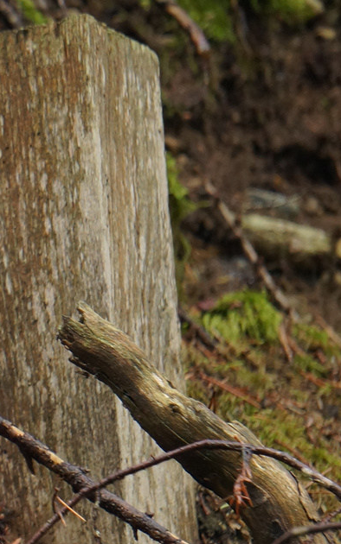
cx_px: -331
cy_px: 280
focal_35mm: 555
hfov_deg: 2.4
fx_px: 8253
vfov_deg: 3.8
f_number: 6.3
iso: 800
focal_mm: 141
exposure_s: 1/60
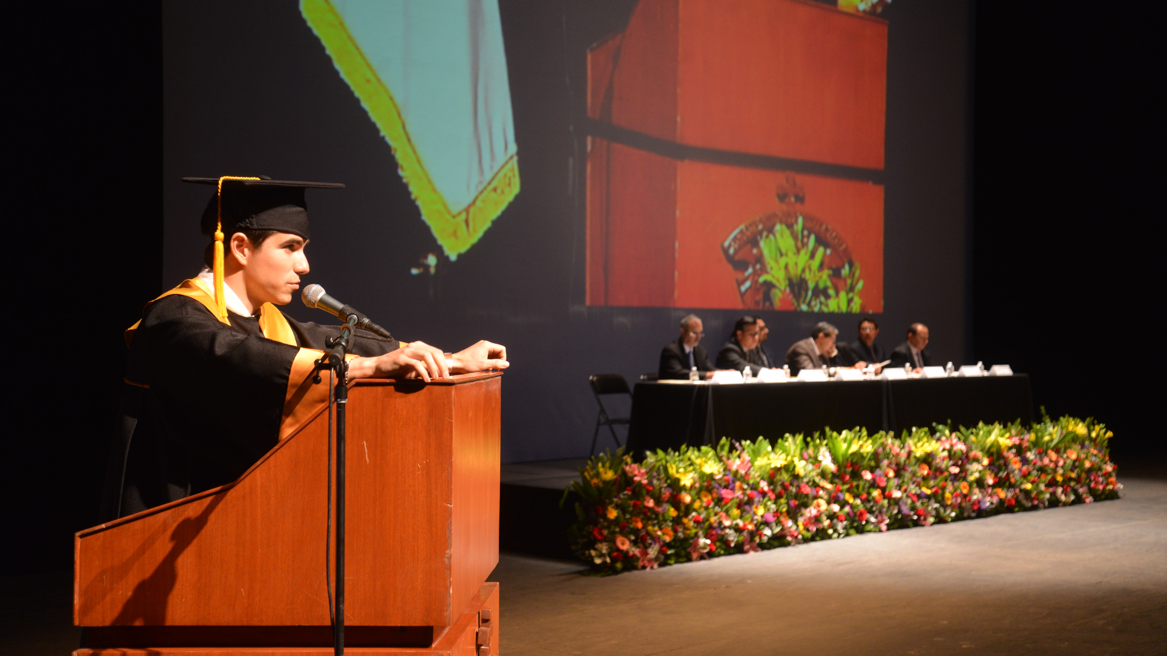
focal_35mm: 49
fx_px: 1516
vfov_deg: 24.4
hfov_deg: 42.1
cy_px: 339
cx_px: 578
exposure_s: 1/25
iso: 1600
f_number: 4.2
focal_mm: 46
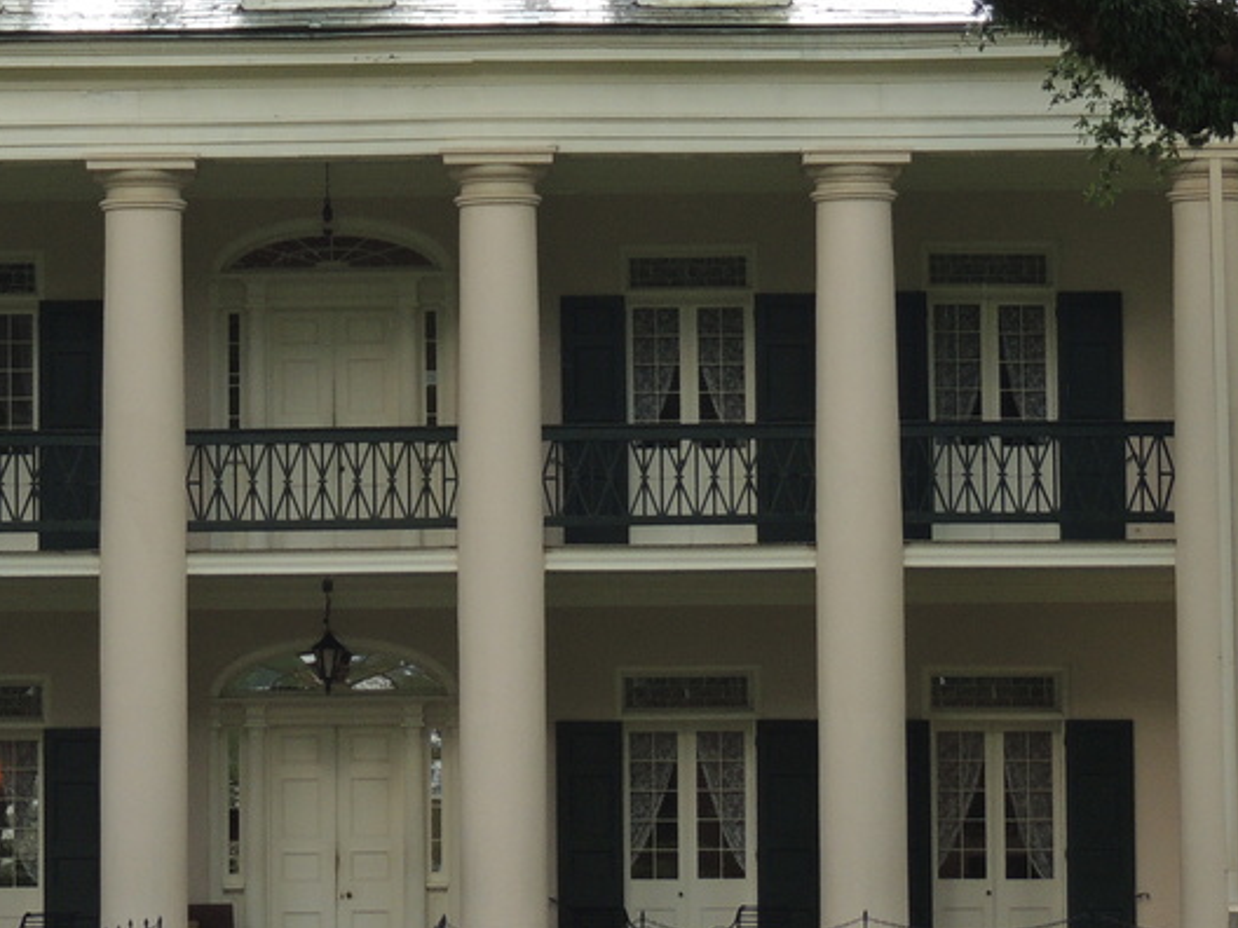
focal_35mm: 206
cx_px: 293
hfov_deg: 9.6
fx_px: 7367
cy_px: 89
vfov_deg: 7.2
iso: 160
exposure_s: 1/100
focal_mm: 15.1
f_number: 4
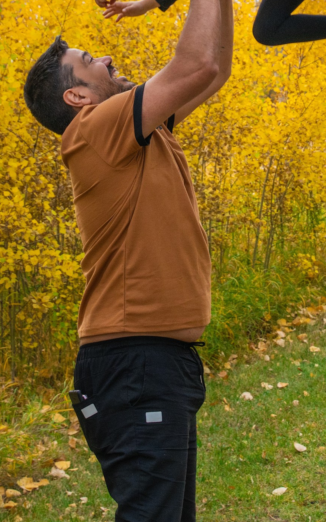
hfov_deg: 13.8
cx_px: 185
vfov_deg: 21.5
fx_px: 1348
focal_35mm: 95
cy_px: 68
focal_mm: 31.6
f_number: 5.6
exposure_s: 1/640
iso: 320
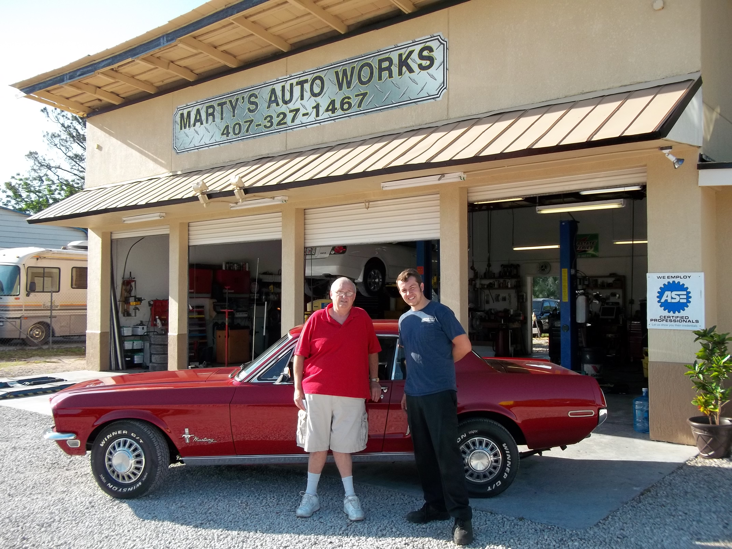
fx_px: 677
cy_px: 274
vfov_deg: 44.2
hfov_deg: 56.8
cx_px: 366
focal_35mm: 32
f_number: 2.9
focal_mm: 5.7
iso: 80
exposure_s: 1/500
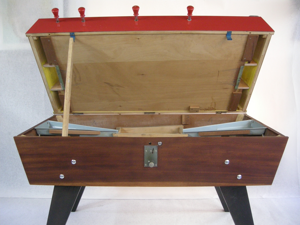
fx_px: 312
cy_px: 112
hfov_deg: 51.4
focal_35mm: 36
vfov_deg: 39.7
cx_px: 150
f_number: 2.7
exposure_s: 1/15
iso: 400
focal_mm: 7.5
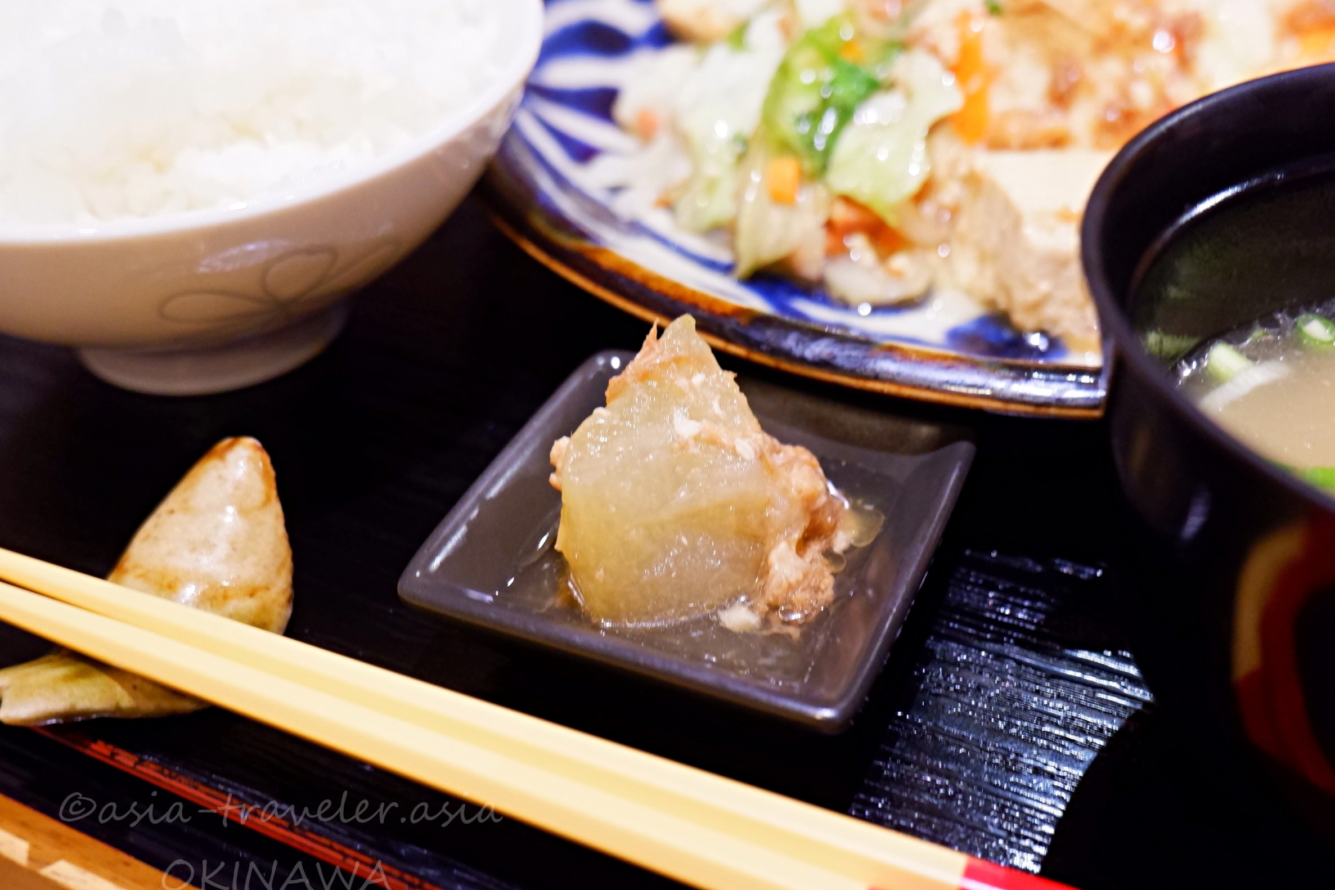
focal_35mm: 41
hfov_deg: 47.4
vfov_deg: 32.6
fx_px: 1520
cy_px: 460
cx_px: 686
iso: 3200
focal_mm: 25.6
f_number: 4.4
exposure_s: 1/42
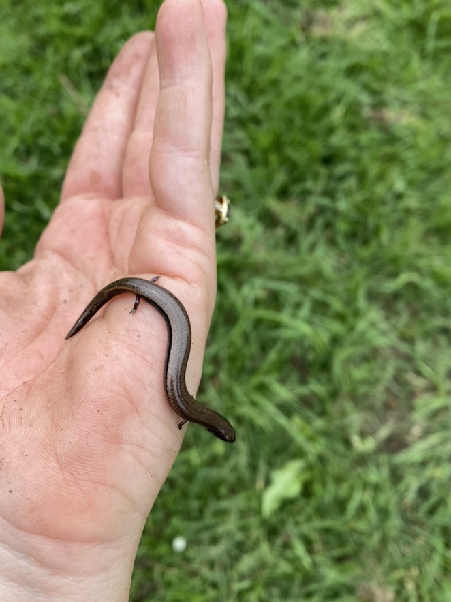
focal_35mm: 29
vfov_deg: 61.6
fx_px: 504
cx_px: 226
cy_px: 282
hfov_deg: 48.2
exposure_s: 1/898
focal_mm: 4.25
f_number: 1.8
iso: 32
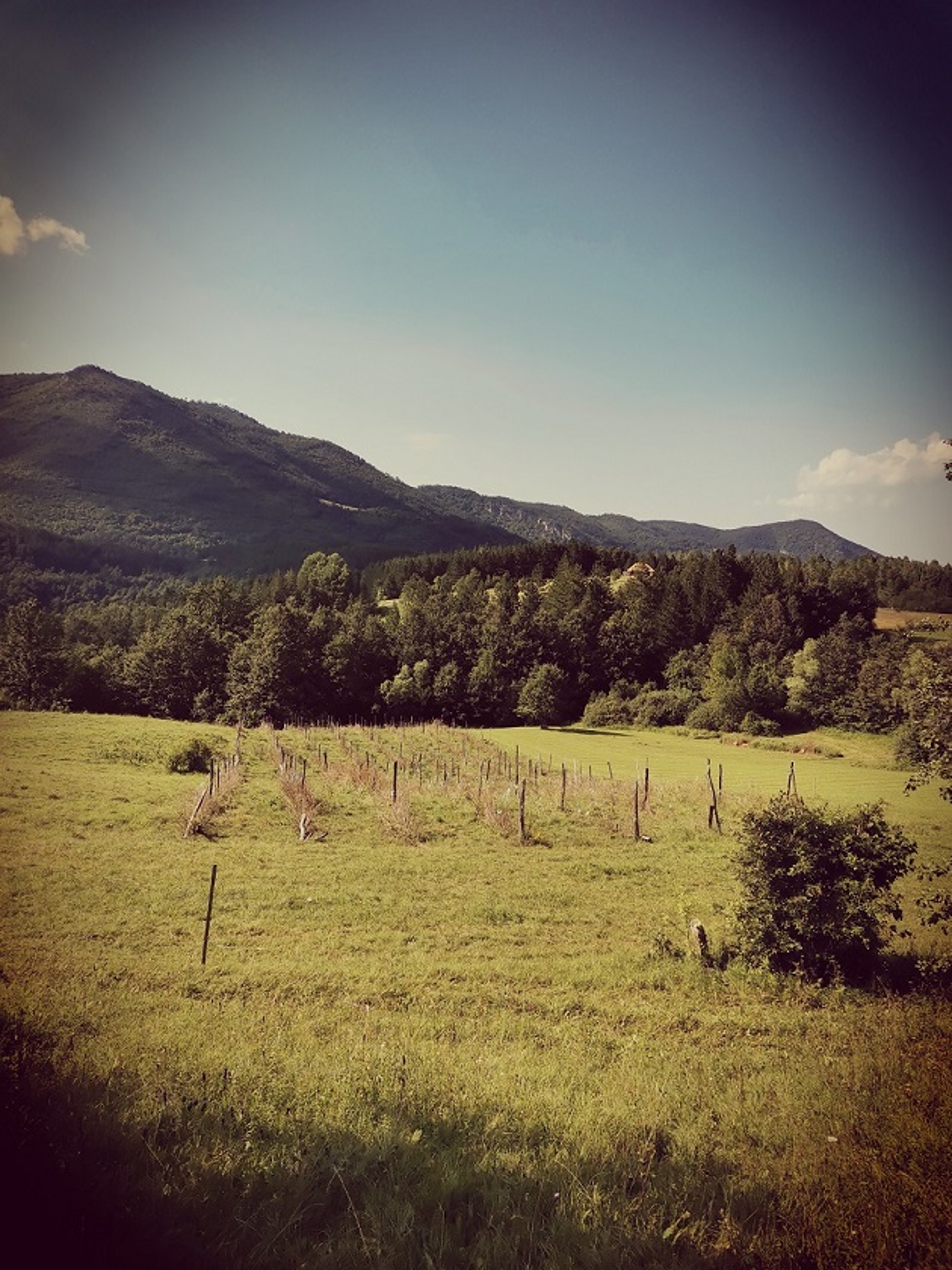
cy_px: 635
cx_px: 476
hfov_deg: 53.1
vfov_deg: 67.3
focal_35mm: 26
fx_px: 953
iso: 50
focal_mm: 4.75
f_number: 1.8
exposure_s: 1/2058
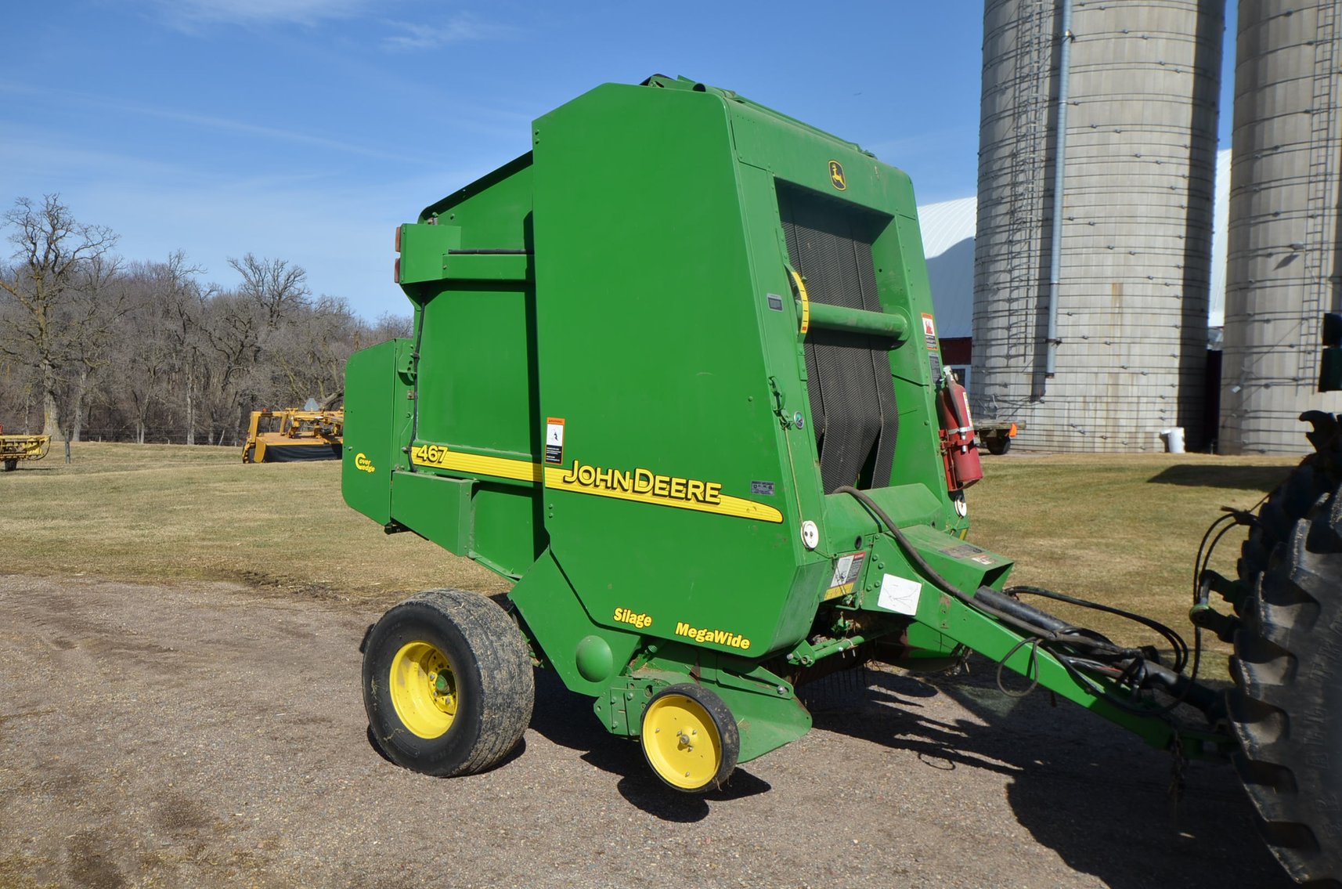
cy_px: 444
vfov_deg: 43.4
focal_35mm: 30
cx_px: 671
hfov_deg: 62.0
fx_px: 1116
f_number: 8
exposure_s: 1/320
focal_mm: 20
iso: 100
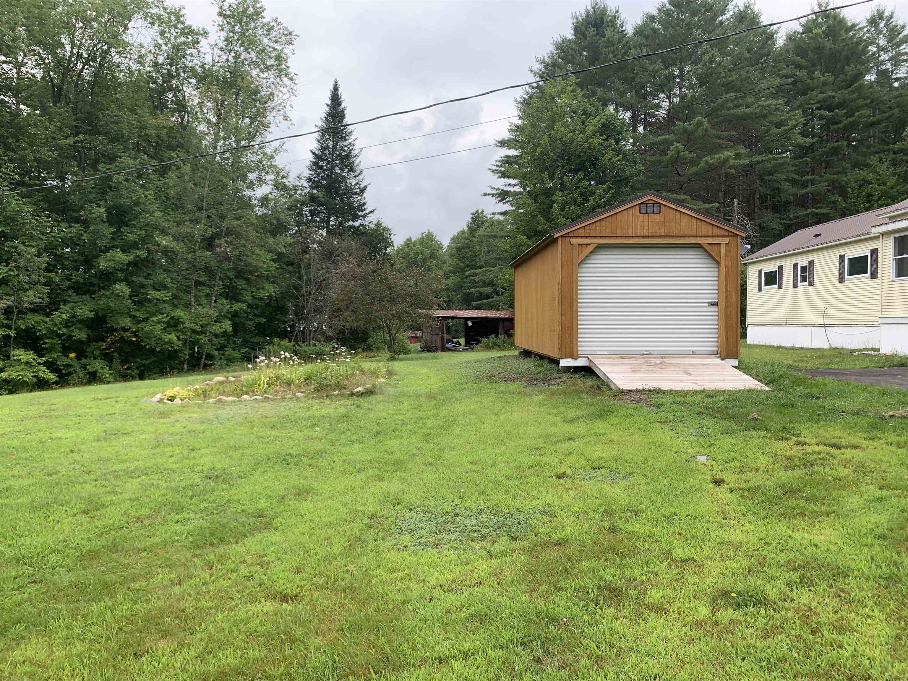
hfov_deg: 67.3
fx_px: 682
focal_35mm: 26
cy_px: 340
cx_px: 454
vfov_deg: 53.1
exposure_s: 1/587
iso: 25
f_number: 1.8
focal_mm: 4.25
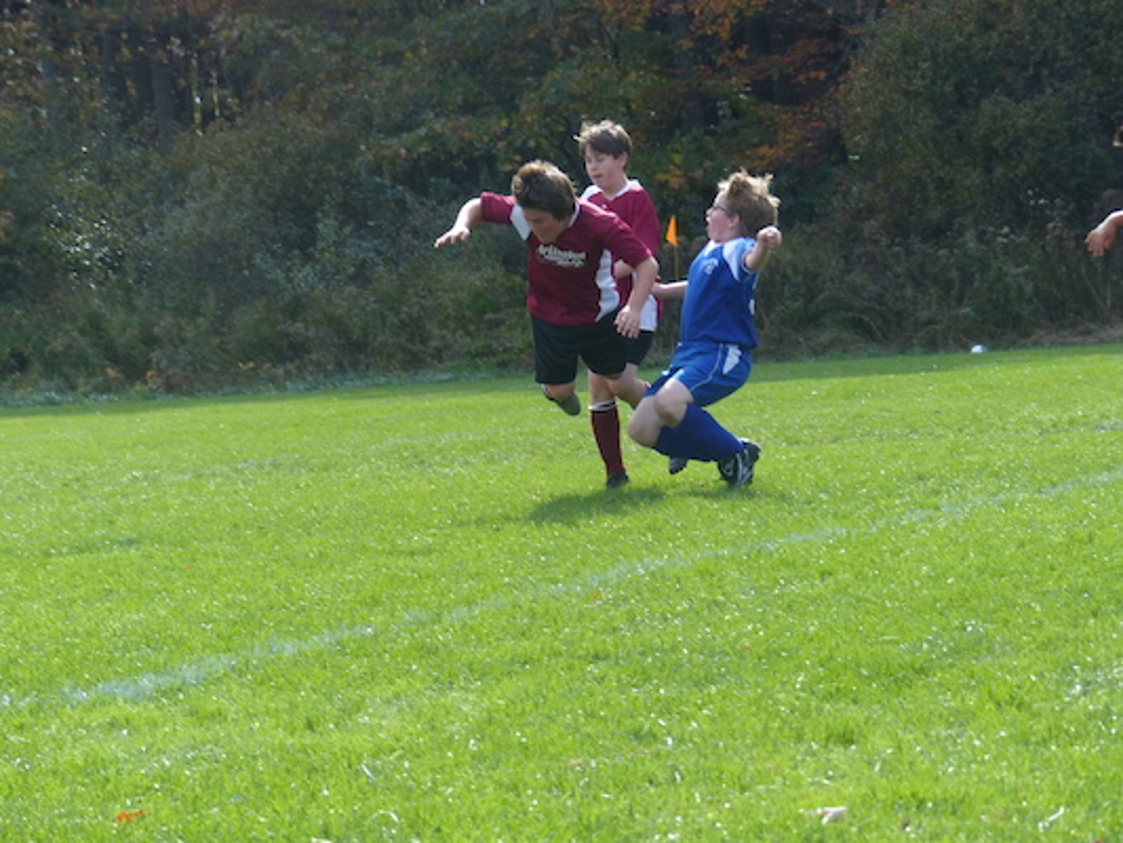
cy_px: 422
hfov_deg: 13.4
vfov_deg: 10.1
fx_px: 4770
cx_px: 562
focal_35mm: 147
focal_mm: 26.5
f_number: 2.8
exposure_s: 1/500
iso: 250
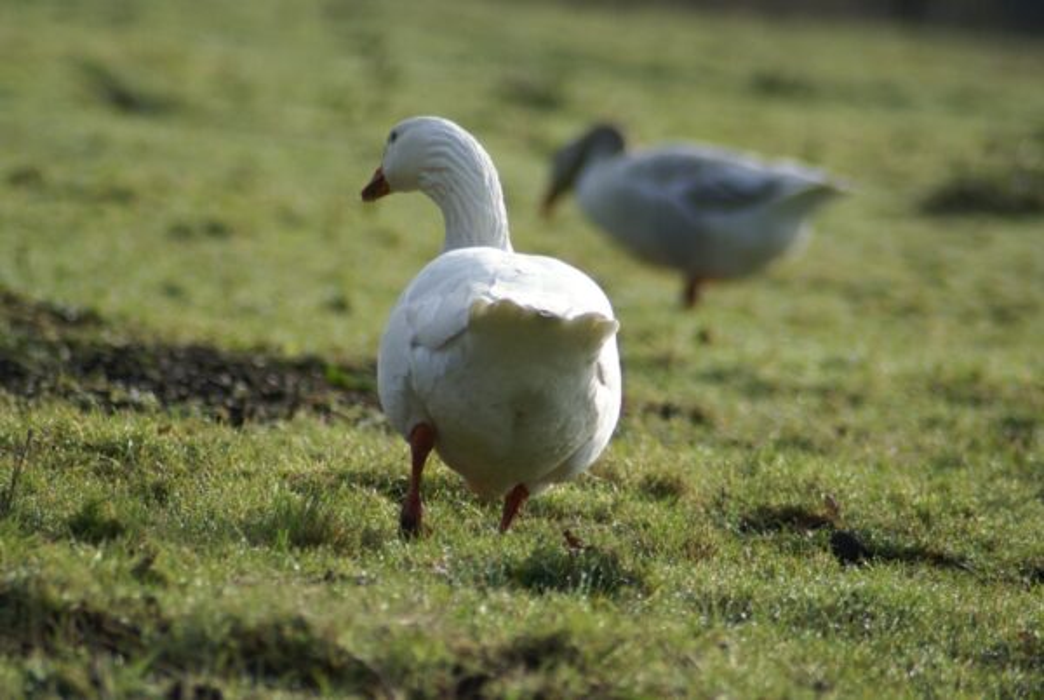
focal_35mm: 450
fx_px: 13069
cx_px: 522
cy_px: 350
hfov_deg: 4.6
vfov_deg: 3.1
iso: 125
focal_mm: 300
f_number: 5.6
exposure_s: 1/500
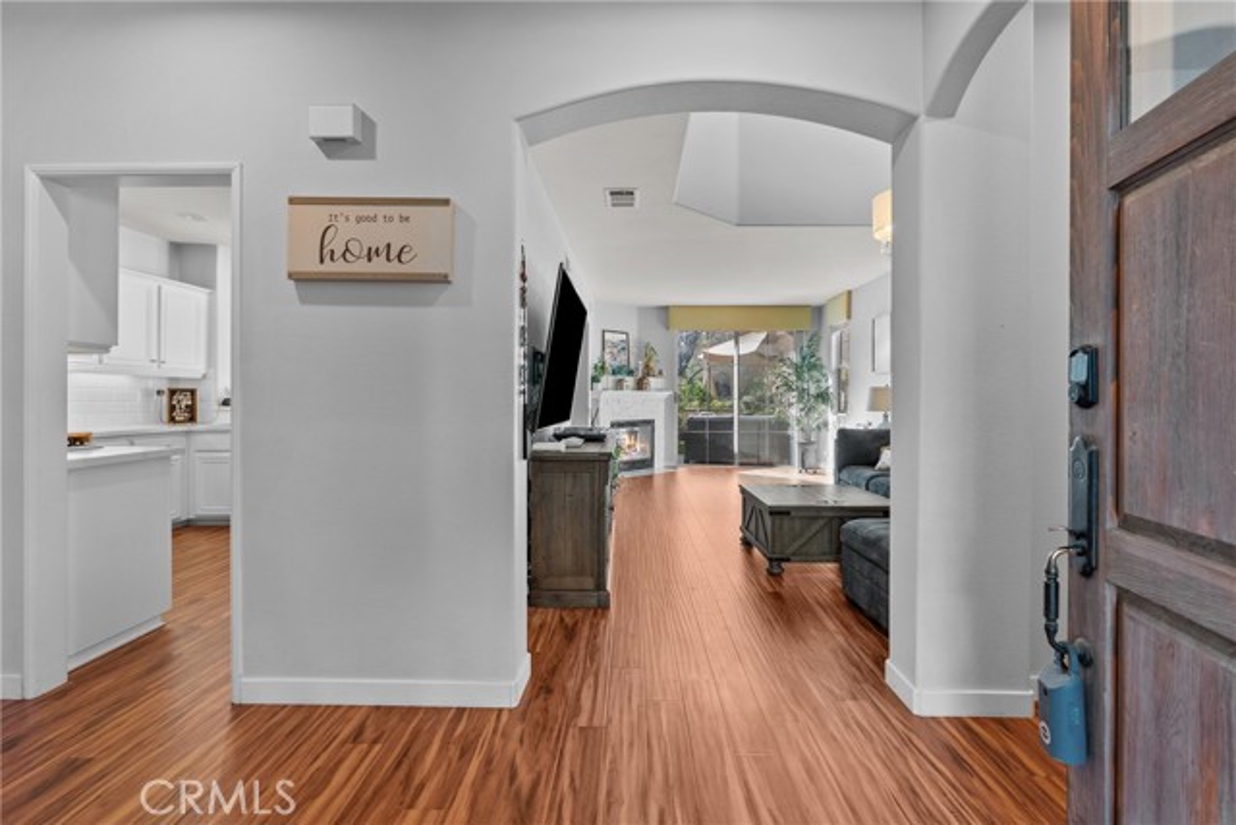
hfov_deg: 96.7
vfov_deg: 73.8
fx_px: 549
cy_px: 412
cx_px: 618
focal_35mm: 16
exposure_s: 1/13
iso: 1600
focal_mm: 16
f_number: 8
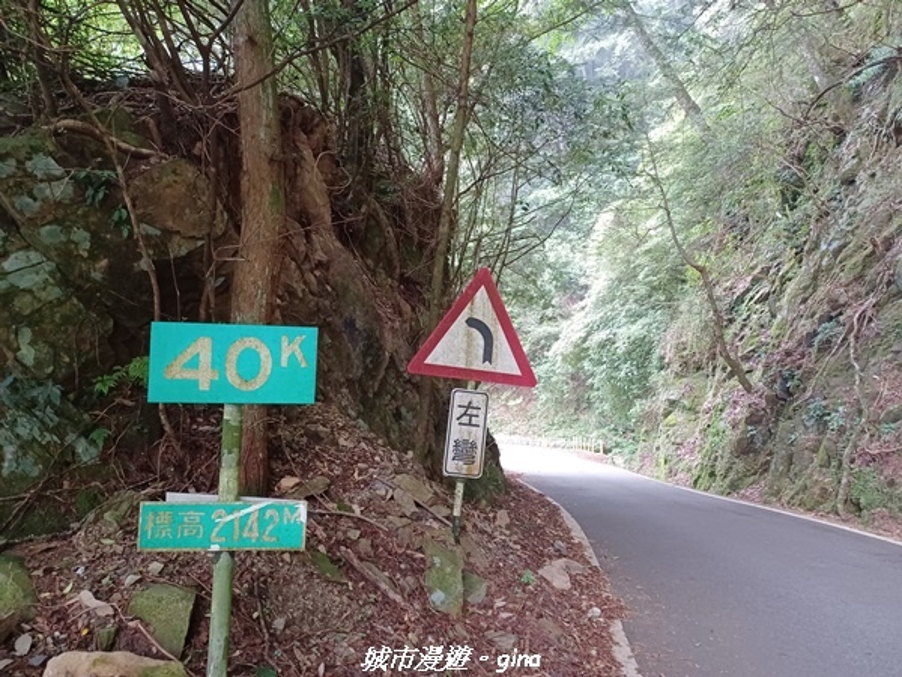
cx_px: 451
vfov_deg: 54.9
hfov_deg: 69.4
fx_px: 651
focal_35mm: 25
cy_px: 338
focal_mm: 4.6
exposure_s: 1/24
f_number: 1.8
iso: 400
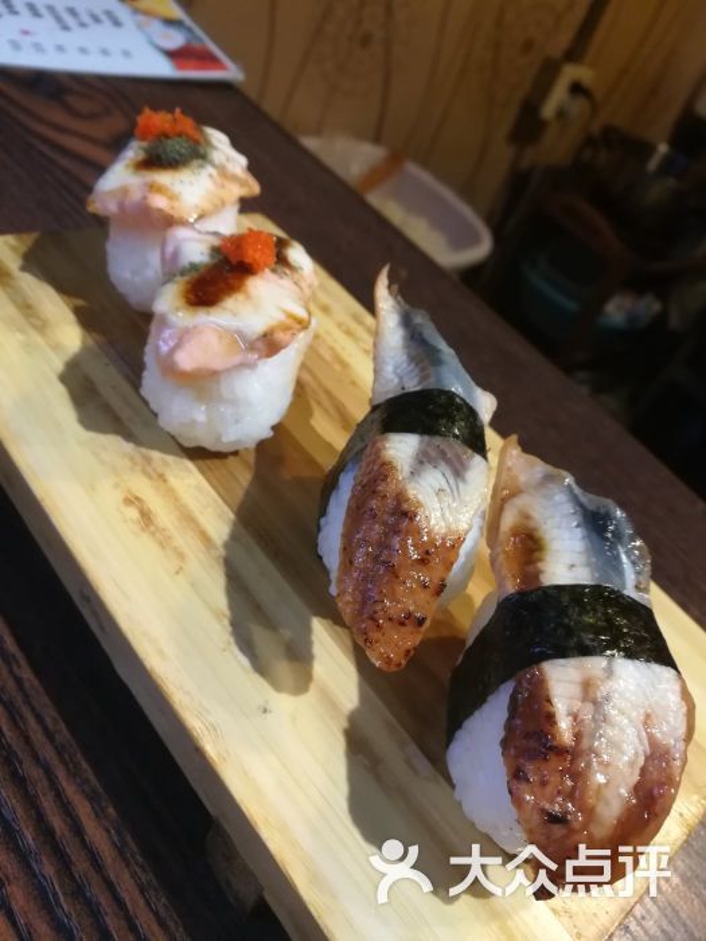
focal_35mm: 26
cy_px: 470
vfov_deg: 67.3
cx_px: 353
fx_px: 707
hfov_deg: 53.1
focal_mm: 3.83
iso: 320
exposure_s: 1/33.3
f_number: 2.2
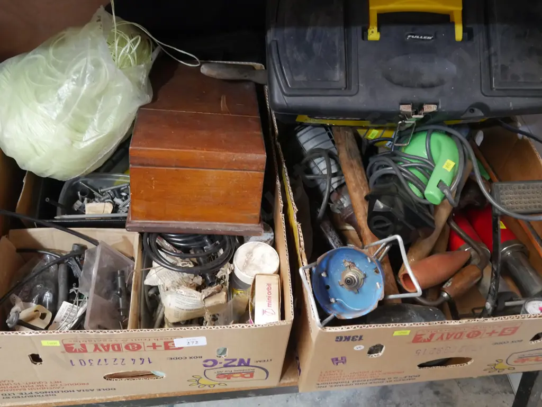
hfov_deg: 49.0
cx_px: 271
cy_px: 204
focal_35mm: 38
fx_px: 595
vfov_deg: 37.8
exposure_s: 1/60
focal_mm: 19
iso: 2500
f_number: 4.5
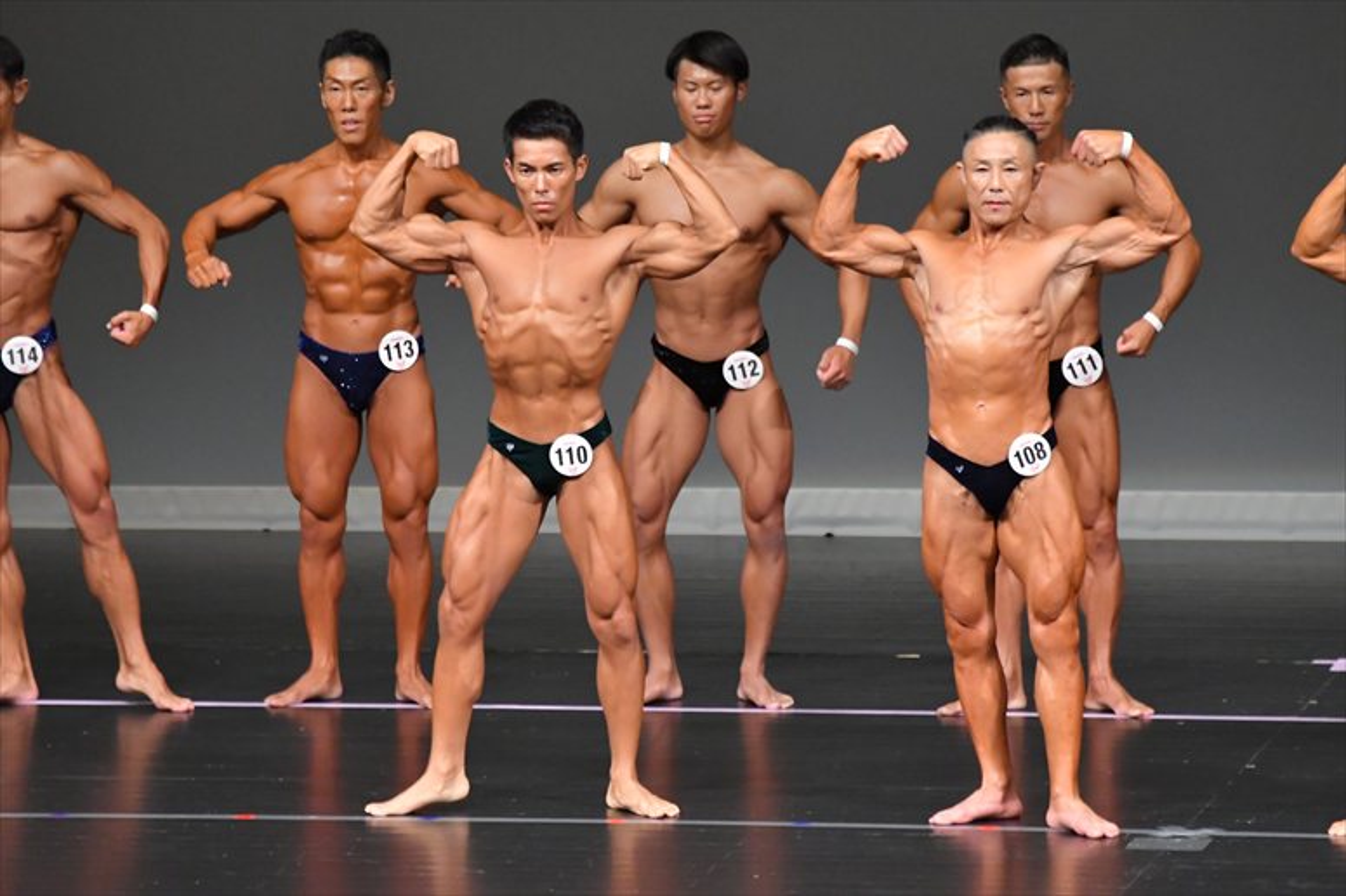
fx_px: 12893
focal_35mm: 345
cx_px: 673
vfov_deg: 4.0
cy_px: 448
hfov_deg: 6.0
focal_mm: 230
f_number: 5.6
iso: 5000
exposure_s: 1/400
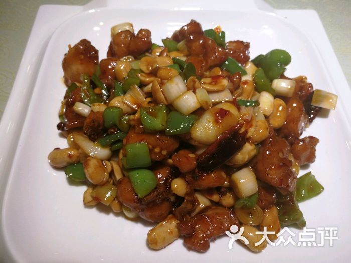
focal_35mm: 27
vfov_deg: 51.4
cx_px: 176
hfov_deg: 65.3
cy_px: 132
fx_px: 274
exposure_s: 1/50
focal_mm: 3.95
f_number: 2.2
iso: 50
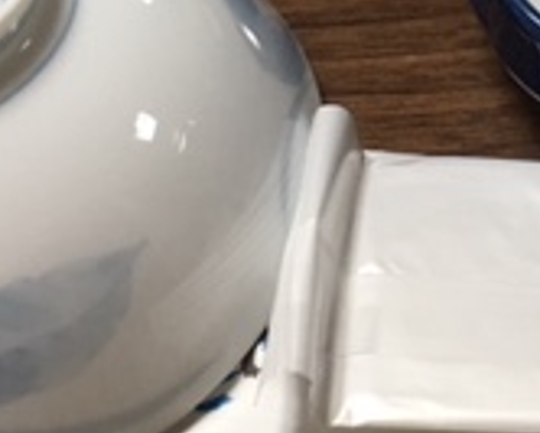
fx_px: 1743
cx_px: 540
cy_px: -212
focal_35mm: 109
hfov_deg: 17.2
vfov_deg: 13.4
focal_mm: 4.15
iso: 160
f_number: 2.2
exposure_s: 1/30
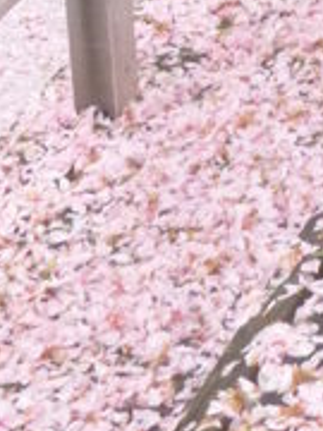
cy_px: -498
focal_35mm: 182
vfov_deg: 9.9
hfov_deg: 7.9
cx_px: 584
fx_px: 2264
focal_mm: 5.8
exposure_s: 1/13
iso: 400
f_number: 6.3
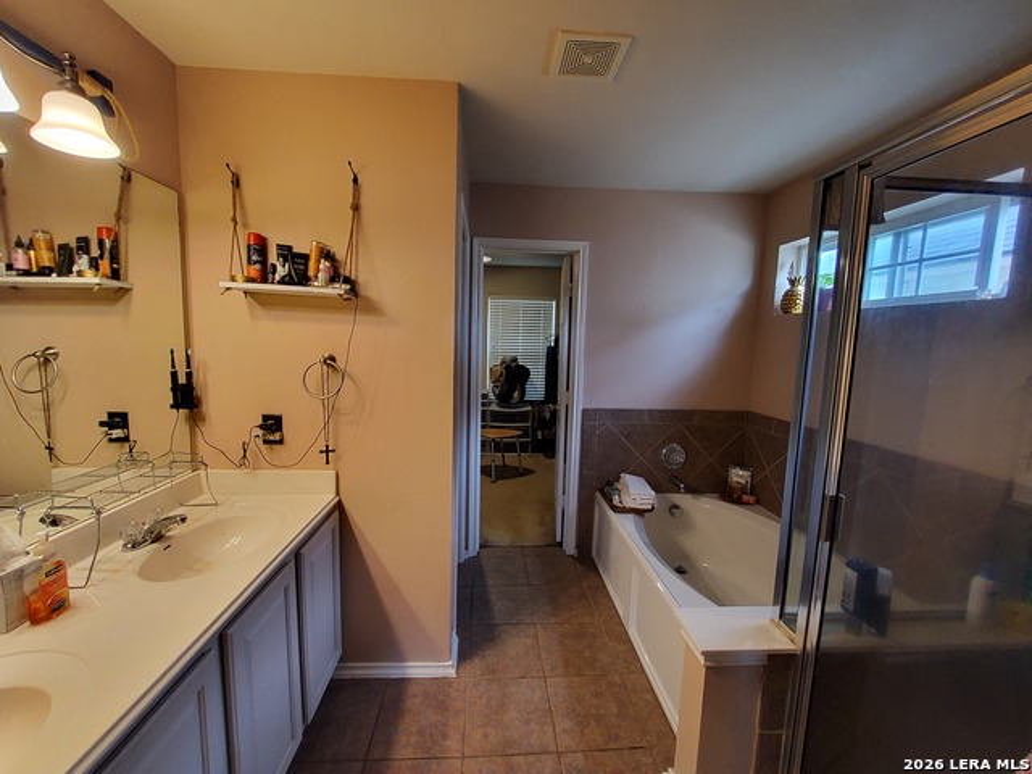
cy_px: 387
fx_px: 388
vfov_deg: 89.9
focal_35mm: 13
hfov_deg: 106.2
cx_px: 516
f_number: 2.2
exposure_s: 1/60
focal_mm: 1.13
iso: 160
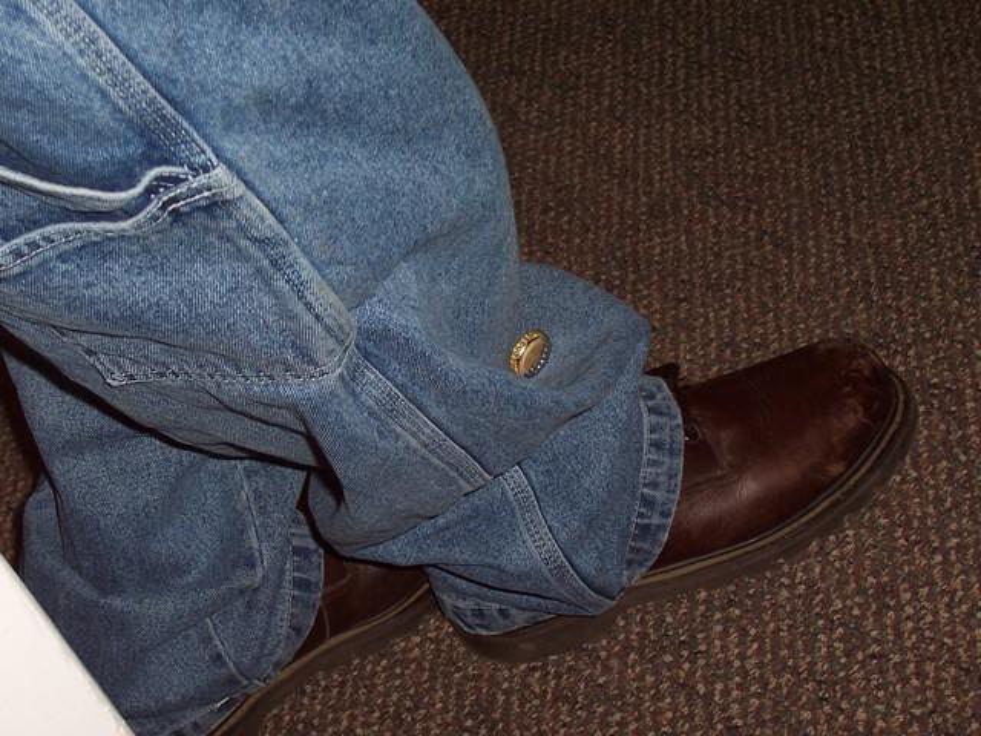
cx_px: 490
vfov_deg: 20.7
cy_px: 368
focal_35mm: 71
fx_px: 2012
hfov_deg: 27.4
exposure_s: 1/90
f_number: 4
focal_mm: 10.8
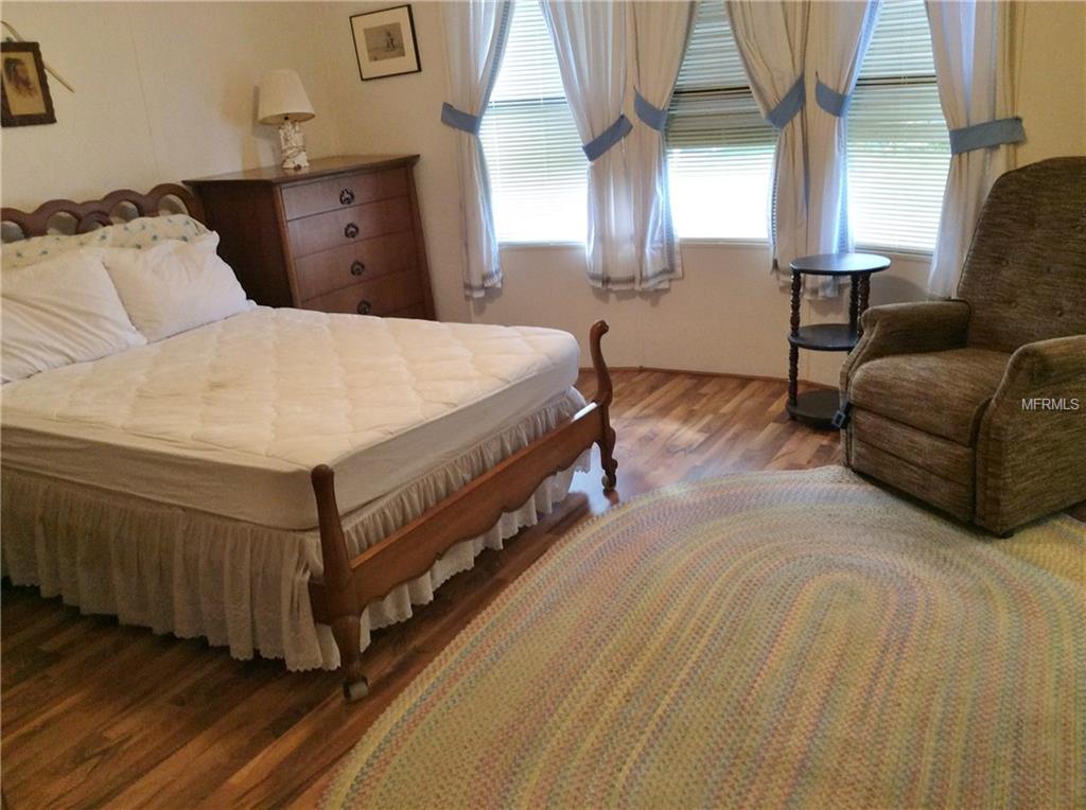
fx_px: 1002
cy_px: 405
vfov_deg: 44.0
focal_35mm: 32
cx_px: 543
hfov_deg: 56.9
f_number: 2.4
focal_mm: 3.3
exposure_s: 1/24
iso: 80
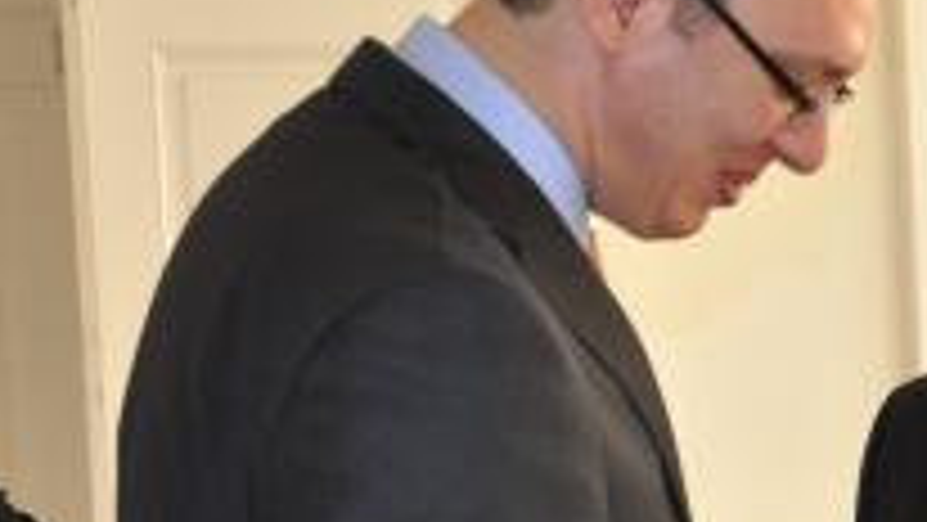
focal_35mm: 166
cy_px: 524
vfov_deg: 7.3
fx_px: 4081
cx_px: 1112
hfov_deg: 12.6
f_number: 4.2
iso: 800
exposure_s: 1/100
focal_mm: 34
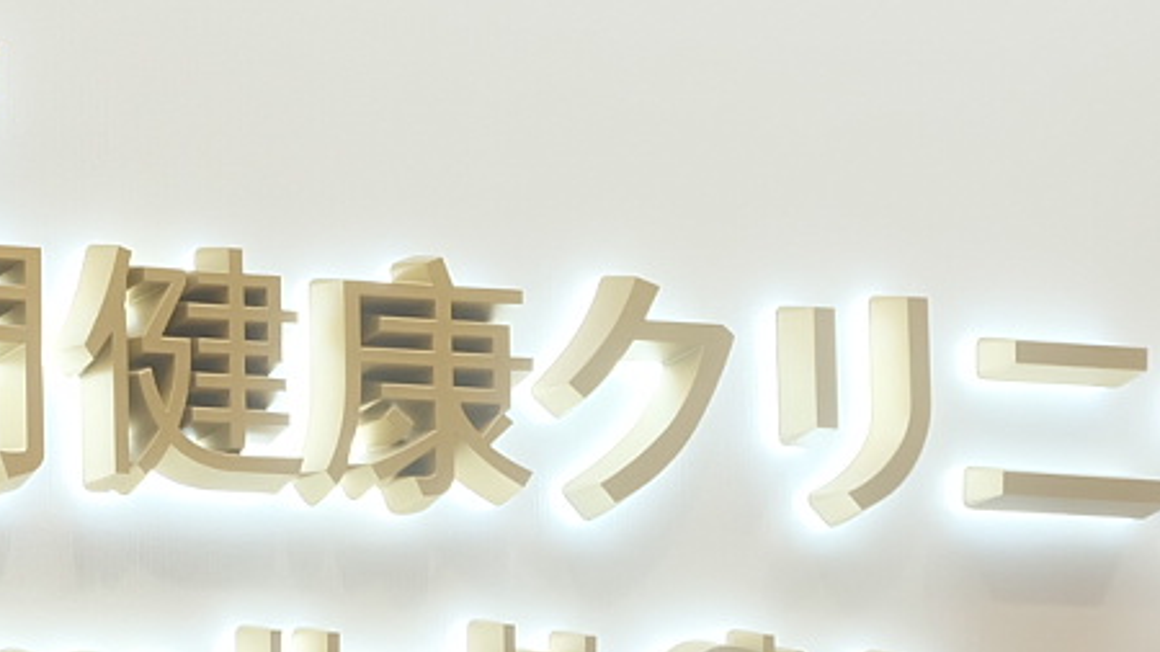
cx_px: -789
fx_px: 3691
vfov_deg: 9.7
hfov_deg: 15.8
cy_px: 1046
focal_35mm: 120
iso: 400
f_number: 4.5
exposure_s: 1/52
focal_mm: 19.2
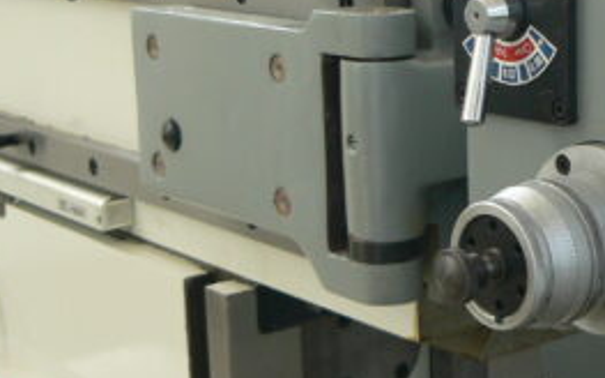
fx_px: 1434
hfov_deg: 23.7
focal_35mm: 87
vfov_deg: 15.0
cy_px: 134
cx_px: 414
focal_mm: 6
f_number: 3.2
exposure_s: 1/50
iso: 100
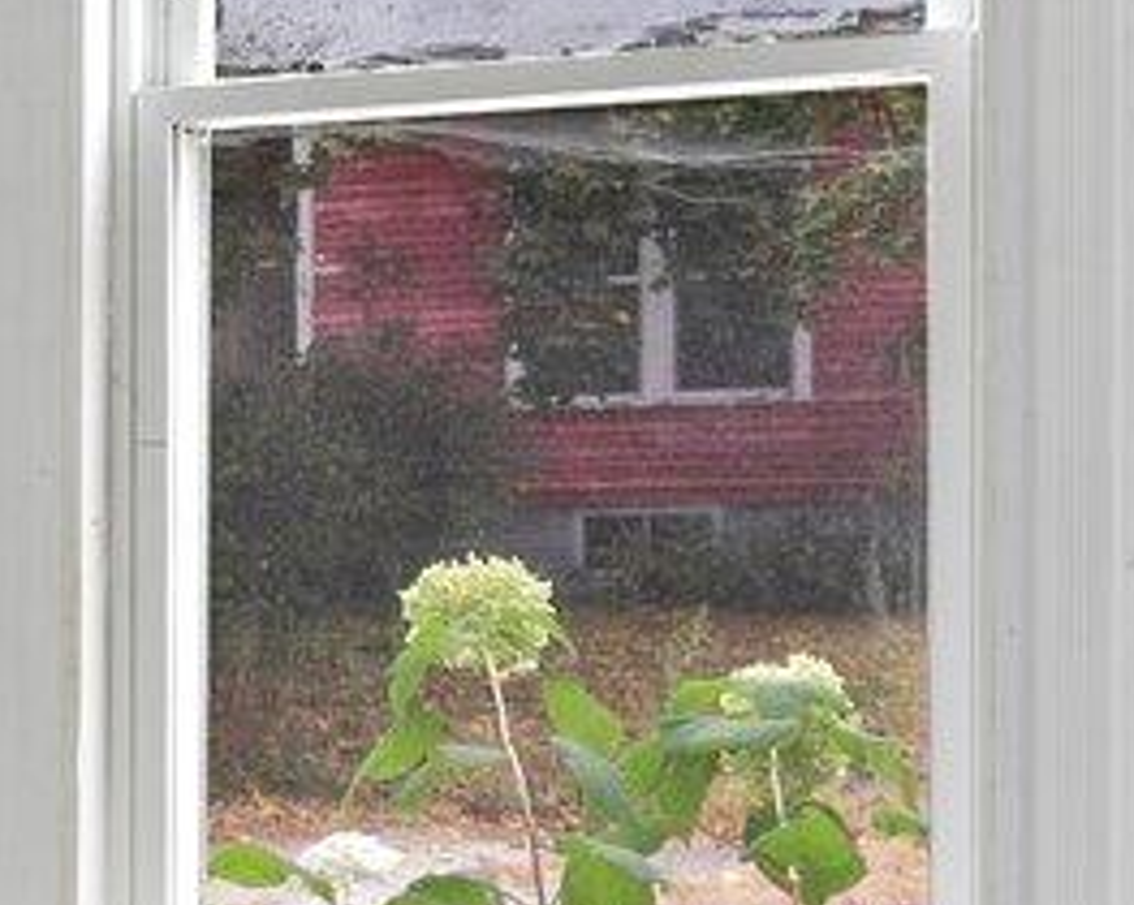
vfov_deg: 13.1
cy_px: 705
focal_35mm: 117
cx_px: -979
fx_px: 3924
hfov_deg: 14.3
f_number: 9
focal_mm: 16
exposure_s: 2.5
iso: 80
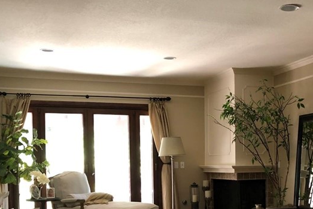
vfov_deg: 23.4
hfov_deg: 34.7
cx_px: 208
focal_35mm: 57
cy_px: 170
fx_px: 496
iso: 100
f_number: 1.8
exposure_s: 1/12
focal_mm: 4
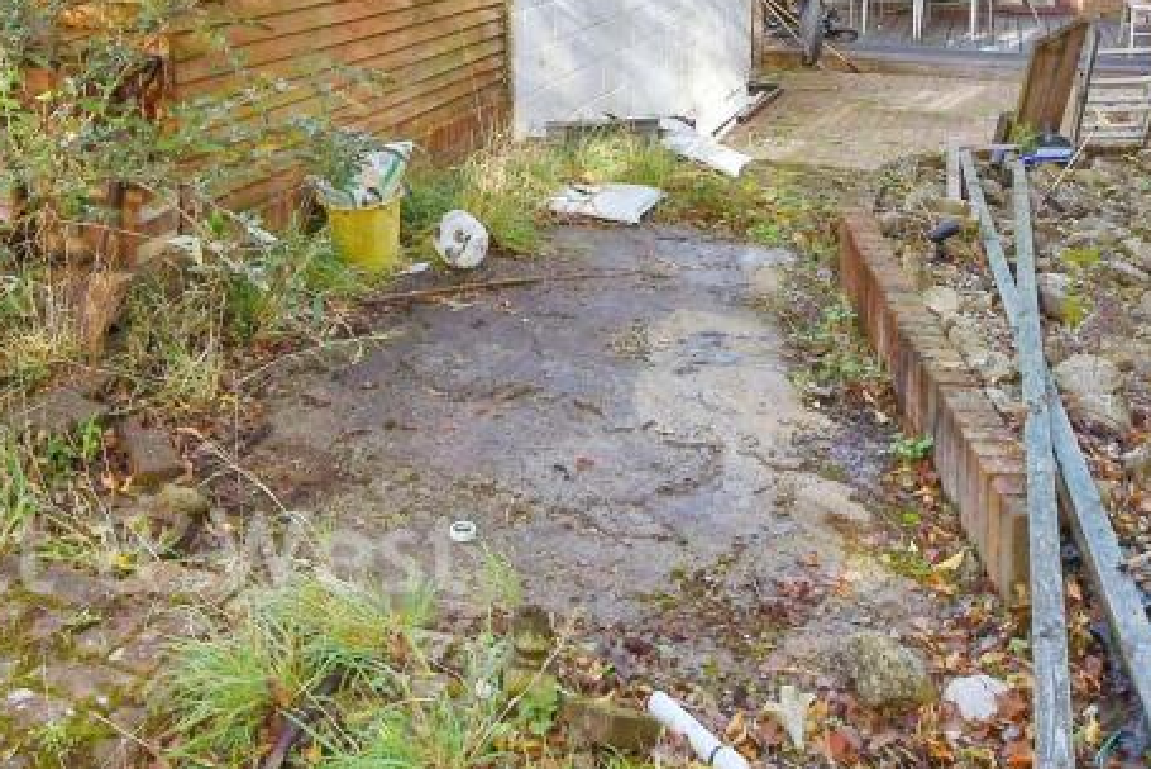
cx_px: 453
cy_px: -39
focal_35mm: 36
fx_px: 1152
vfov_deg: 33.1
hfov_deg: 52.7
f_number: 8
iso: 200
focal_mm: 11
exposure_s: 1/400
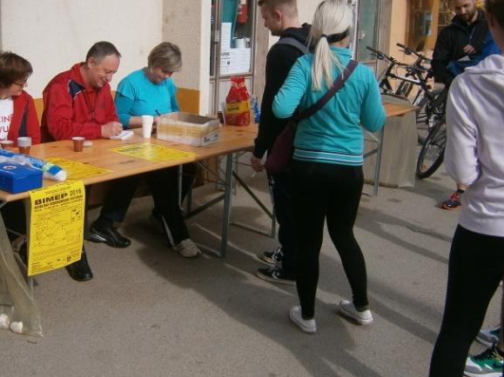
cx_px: 154
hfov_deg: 40.5
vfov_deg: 31.4
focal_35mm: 46
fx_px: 670
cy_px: 150
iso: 80
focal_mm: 4.7
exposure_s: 1/800
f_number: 2.8
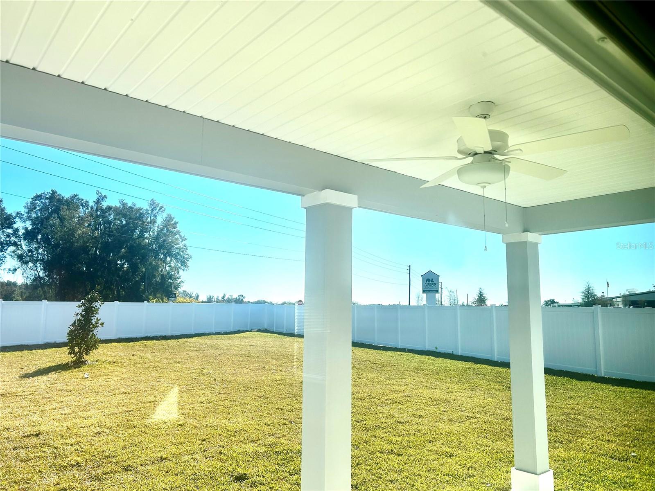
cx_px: 328
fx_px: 492
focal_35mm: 26
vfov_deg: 53.1
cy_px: 246
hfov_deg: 67.3
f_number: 1.5
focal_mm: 5.7
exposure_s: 1/3571
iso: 50
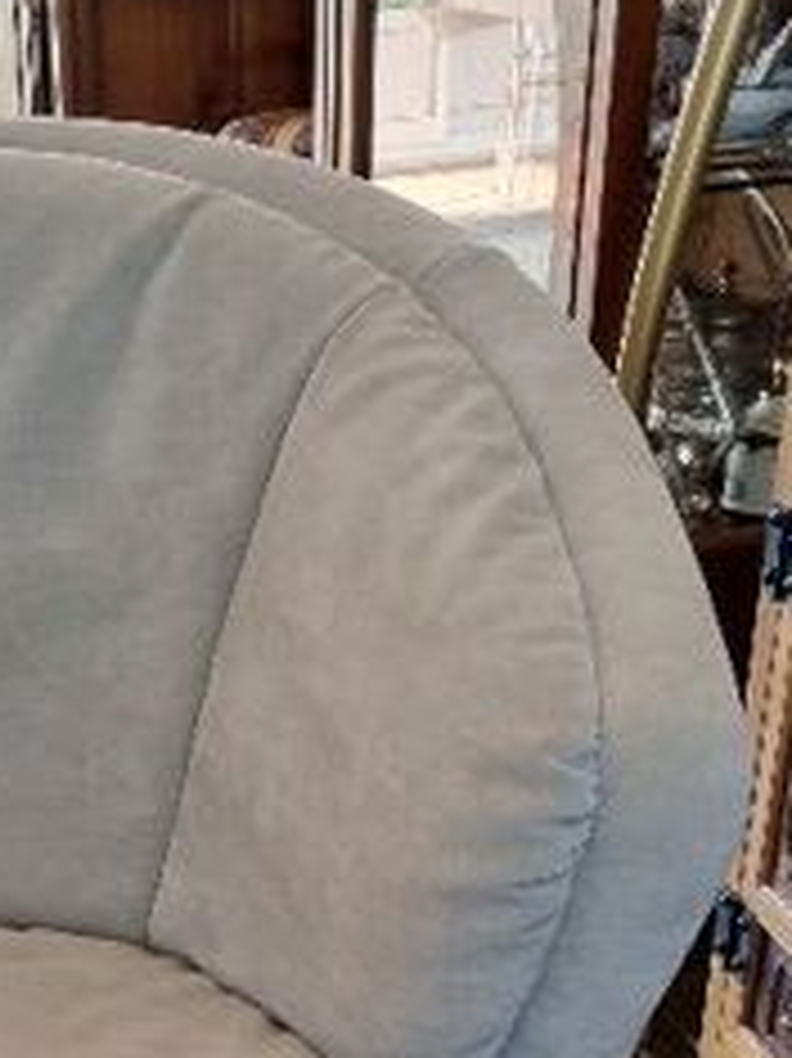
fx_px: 2168
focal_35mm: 71
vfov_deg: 25.2
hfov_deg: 20.2
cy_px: 1204
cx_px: 45
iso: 250
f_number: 1.8
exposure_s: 1/100
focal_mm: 5.4
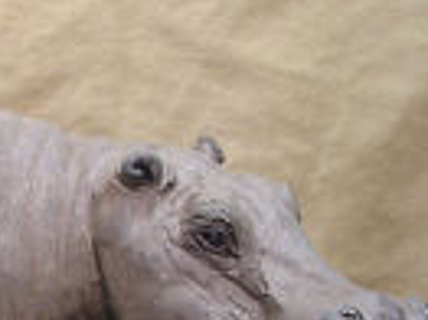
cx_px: -118
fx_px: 1470
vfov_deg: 12.3
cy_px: 309
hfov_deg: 15.8
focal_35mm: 119
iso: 100
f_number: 2.8
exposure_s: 1/32.1
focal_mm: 5.8
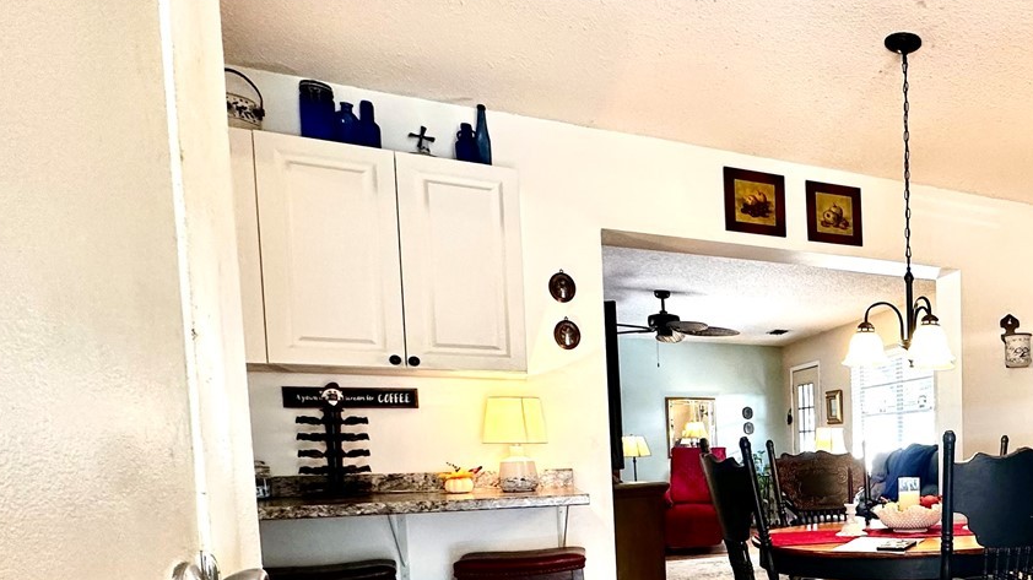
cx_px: 951
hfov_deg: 56.0
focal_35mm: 29
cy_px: 502
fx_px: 794
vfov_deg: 37.9
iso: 200
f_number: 2.2
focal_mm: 2.22
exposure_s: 1/60
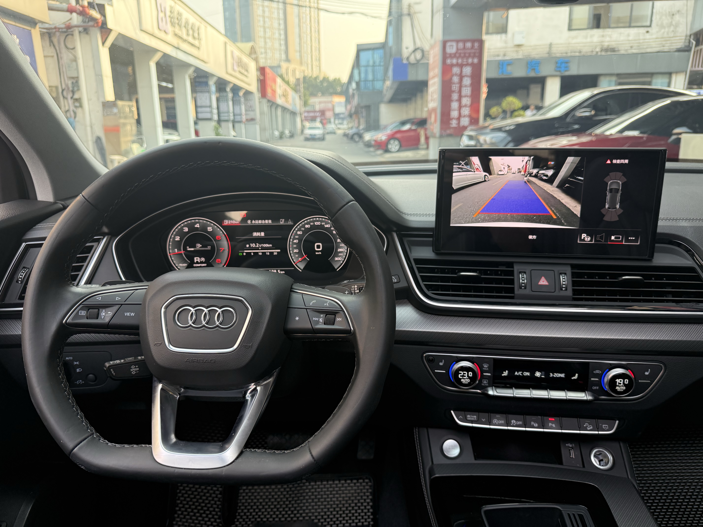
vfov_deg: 56.8
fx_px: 487
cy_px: 264
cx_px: 352
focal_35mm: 24
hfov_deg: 71.6
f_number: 1.78
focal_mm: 6.76
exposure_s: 1/214
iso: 200
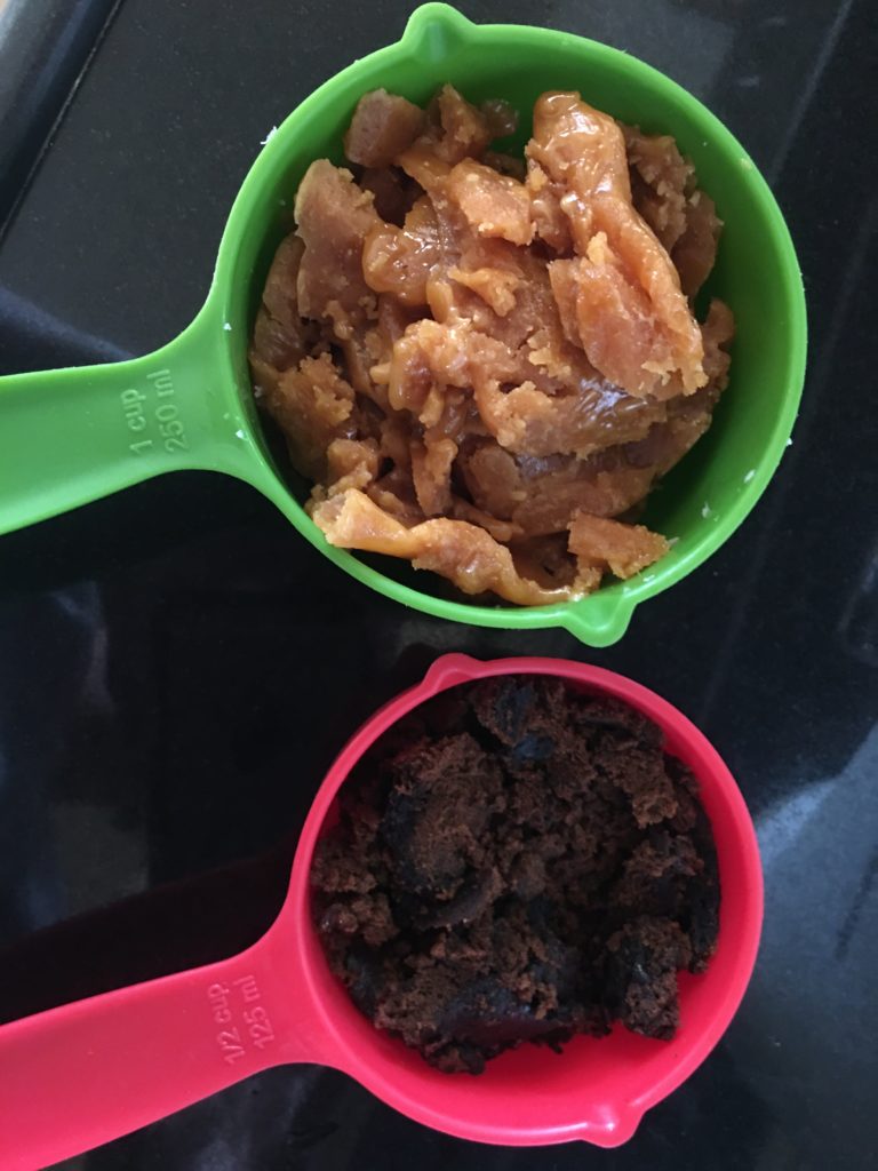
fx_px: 981
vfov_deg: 61.7
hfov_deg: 48.2
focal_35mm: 29
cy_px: 586
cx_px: 439
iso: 100
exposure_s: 1/4
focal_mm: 4.15
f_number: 2.2
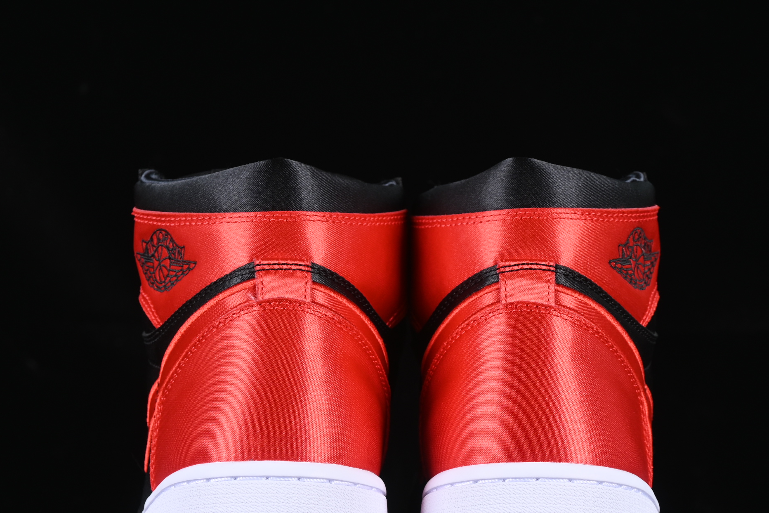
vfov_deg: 12.2
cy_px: 327
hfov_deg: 18.3
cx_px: 391
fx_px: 2392
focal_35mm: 112
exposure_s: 1/60
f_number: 7.1
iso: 160
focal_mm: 50
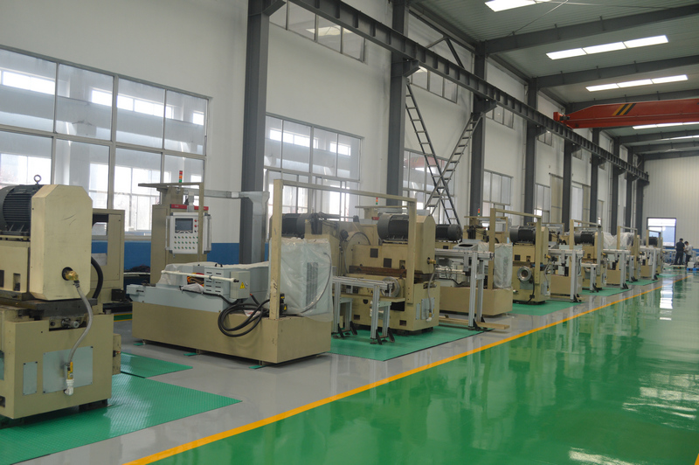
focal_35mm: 33
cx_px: 350
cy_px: 232
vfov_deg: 39.9
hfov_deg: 57.3
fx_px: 640
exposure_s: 1/100
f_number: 5
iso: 400
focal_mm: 22
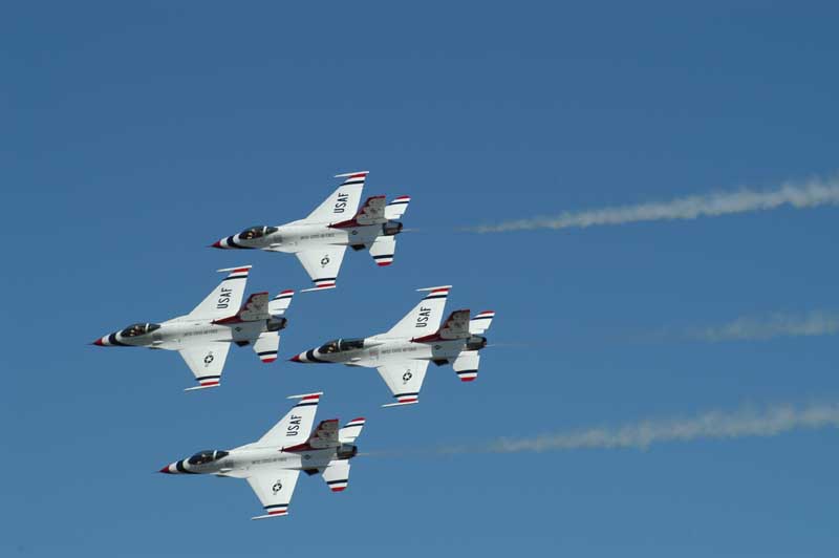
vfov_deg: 5.9
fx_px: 5414
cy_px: 279
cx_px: 420
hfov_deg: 8.9
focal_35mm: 232
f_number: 8
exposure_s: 1/1000
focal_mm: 155
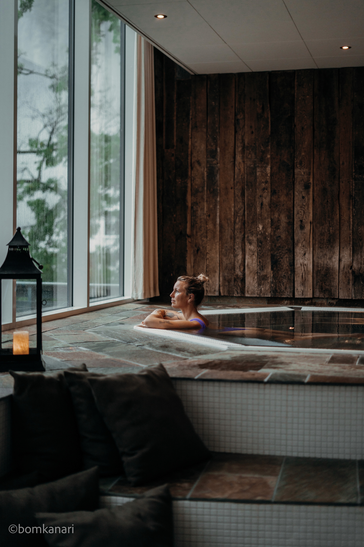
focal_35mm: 51
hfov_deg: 26.5
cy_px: 270
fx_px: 773
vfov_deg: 38.9
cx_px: 182
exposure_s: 1/640
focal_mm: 50
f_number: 1.8
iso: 320
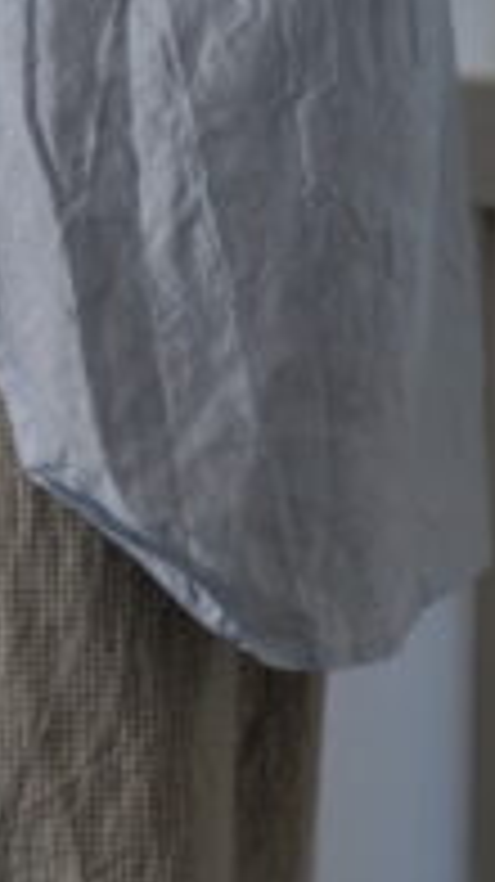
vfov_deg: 20.5
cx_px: -104
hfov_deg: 11.7
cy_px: -7
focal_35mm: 101
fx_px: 2361
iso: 1600
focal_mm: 18
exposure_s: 1/125
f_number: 4
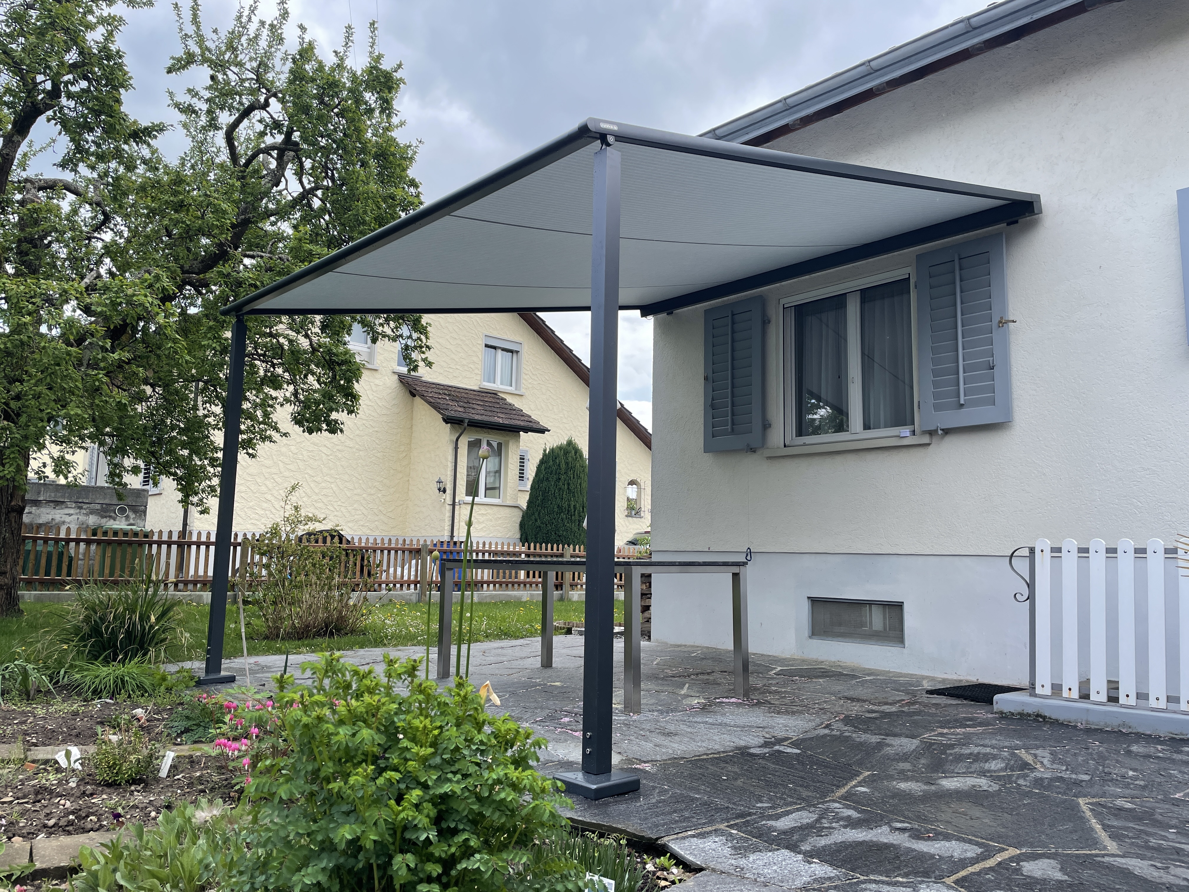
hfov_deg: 67.3
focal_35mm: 26
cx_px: 594
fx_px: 893
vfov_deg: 53.1
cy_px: 446
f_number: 1.6
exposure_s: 1/932
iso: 32
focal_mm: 4.2
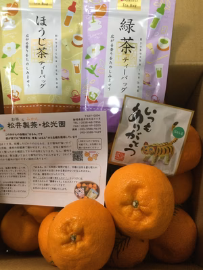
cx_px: 102
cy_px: 135
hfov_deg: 45.4
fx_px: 242
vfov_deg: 58.4
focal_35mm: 31
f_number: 2.4
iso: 100
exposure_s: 1/30
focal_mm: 3.3
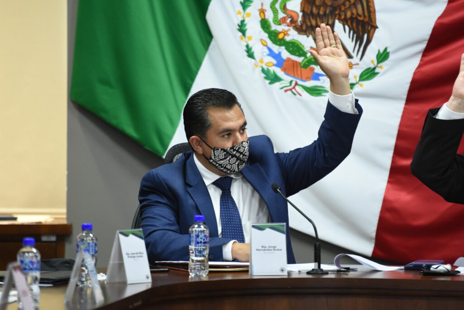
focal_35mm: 300
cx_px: 232
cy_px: 155
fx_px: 3867
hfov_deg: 6.9
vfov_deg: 4.6
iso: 1600
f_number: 2.8
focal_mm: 200
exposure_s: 1/100
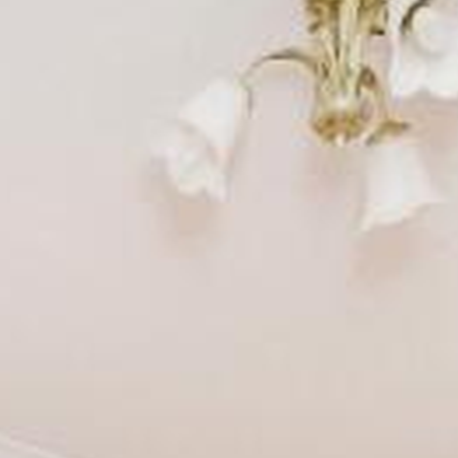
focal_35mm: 100
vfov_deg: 13.0
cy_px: 1117
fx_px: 1497
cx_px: -45
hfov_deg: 16.9
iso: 800
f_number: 8
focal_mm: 15
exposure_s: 1/60
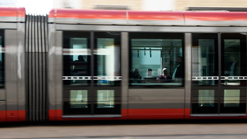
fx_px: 347
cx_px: 124
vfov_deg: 22.6
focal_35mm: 53
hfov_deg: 39.2
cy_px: 80
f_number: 13
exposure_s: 1/20
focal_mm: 50
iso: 100
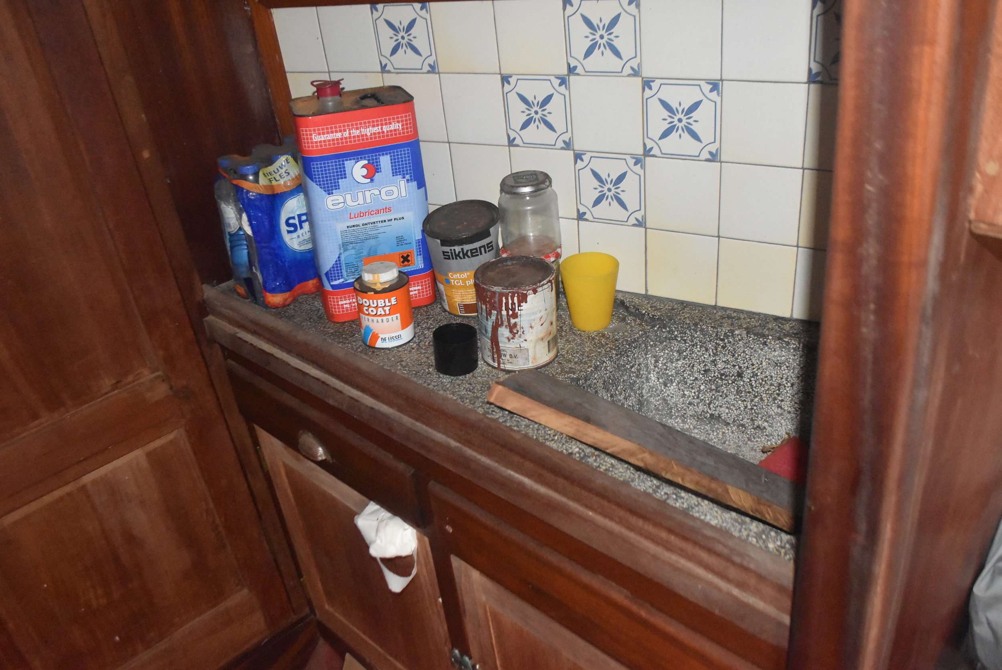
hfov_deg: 61.9
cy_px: 335
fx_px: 836
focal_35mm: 30
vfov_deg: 43.7
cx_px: 501
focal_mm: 20
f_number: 3.8
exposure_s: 1/60
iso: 6400
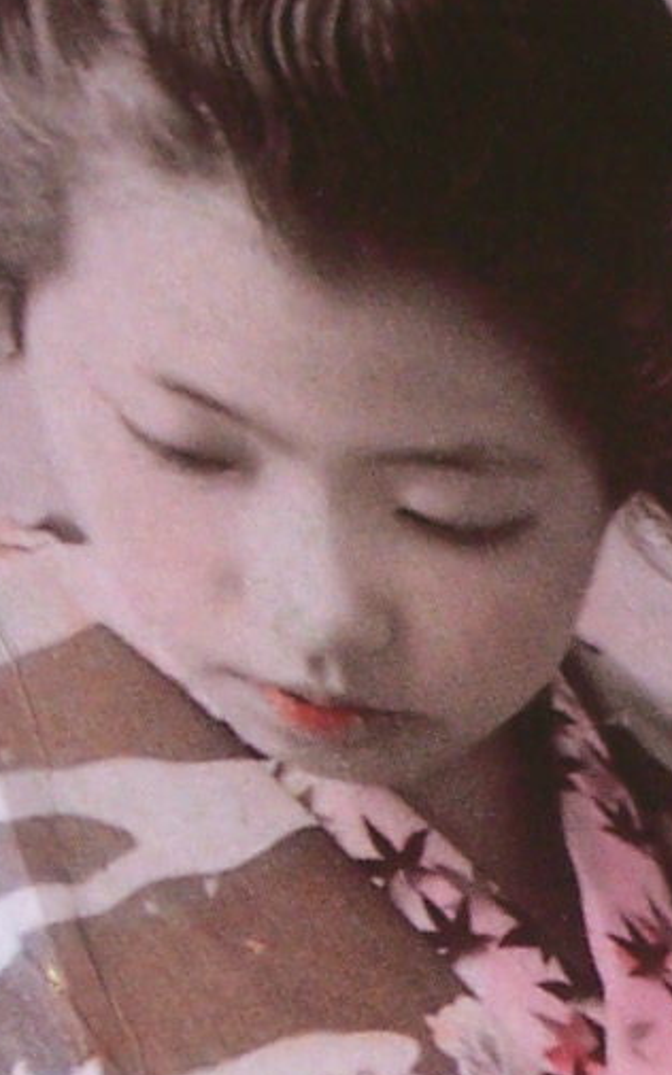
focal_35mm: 256
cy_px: 1139
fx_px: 7506
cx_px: 1006
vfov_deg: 8.1
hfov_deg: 5.1
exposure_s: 1/80
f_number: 3.2
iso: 80
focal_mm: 8.7
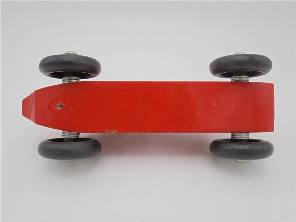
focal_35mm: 29
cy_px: 111
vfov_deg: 48.2
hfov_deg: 61.7
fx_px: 248
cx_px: 148
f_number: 3.7
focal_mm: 5.3
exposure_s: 1/200
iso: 100
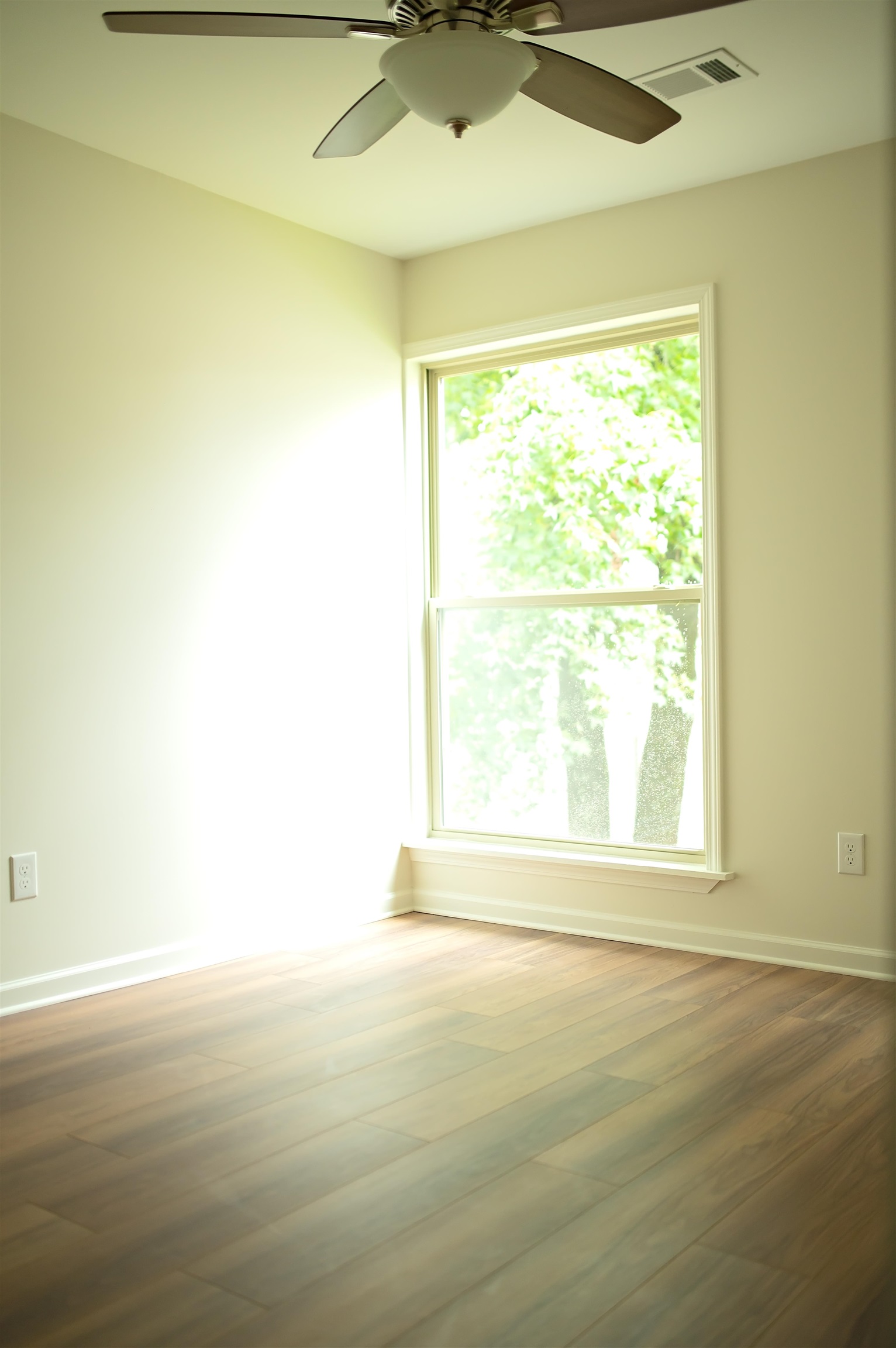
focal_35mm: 35
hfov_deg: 37.8
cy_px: 674
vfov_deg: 54.5
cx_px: 448
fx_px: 1309
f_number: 1.8
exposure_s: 1/800
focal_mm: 35
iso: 1000
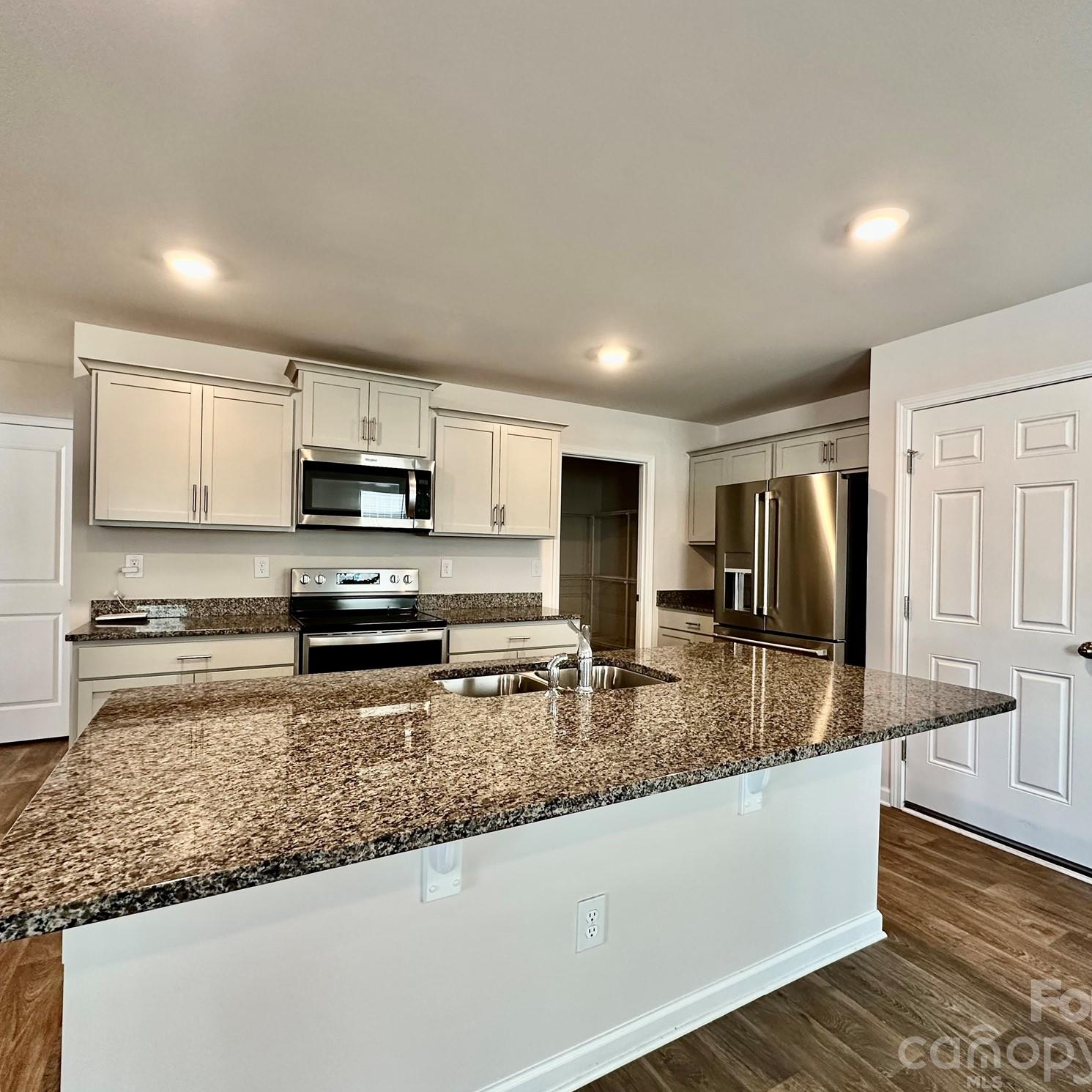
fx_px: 607
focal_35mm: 17
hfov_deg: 83.9
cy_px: 554
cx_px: 562
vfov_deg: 84.0
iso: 200
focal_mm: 2.22
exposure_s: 1/60
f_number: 2.2
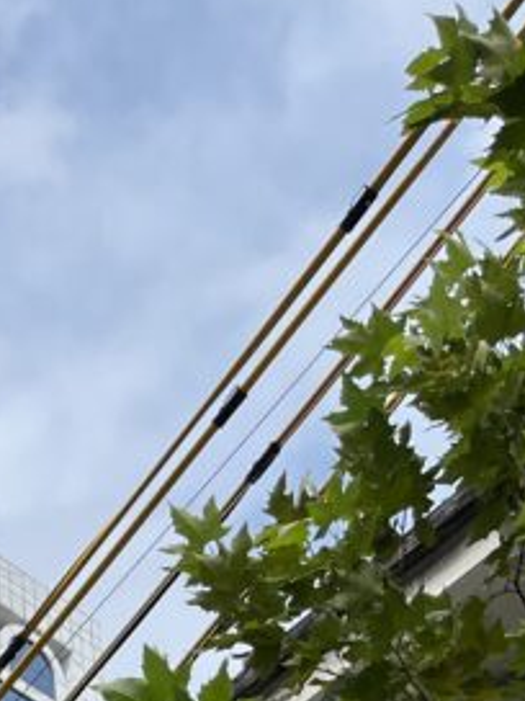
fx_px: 1982
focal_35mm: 98
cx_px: -237
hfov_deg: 14.2
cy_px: 1299
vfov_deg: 16.4
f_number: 1.6
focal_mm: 5.1
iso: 50
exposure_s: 1/4854
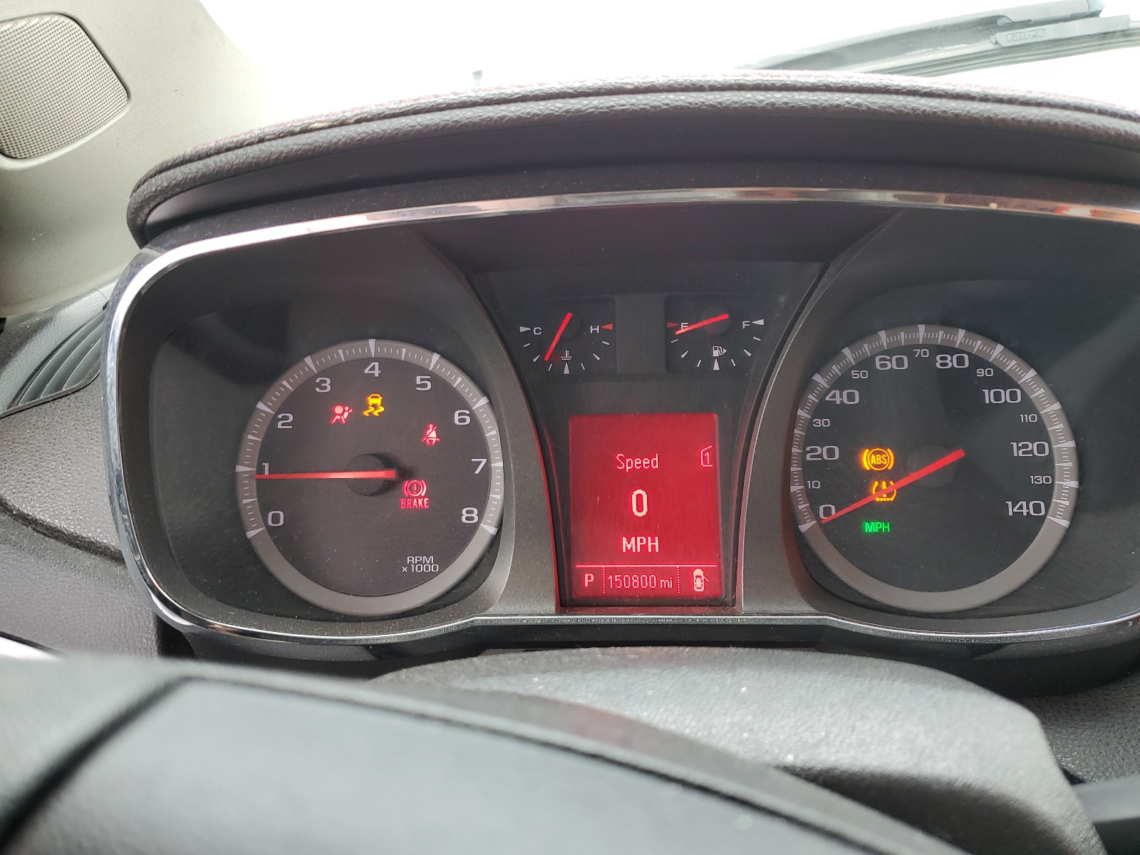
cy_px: 428
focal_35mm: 26
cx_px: 570
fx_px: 856
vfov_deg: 53.1
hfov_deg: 67.3
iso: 56
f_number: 1.5
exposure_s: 1/60.2
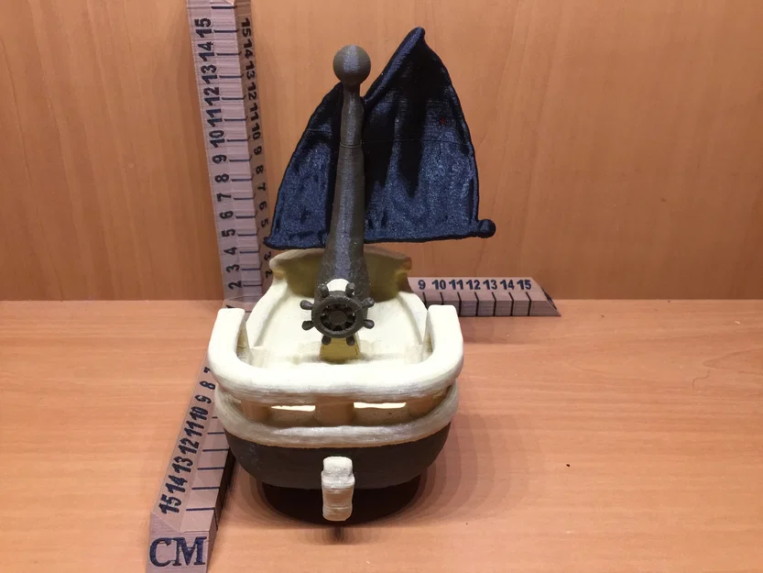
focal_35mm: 29
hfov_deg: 61.7
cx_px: 382
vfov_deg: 48.2
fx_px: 639
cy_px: 286
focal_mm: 4.15
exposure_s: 1/15
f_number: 2.2
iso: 125
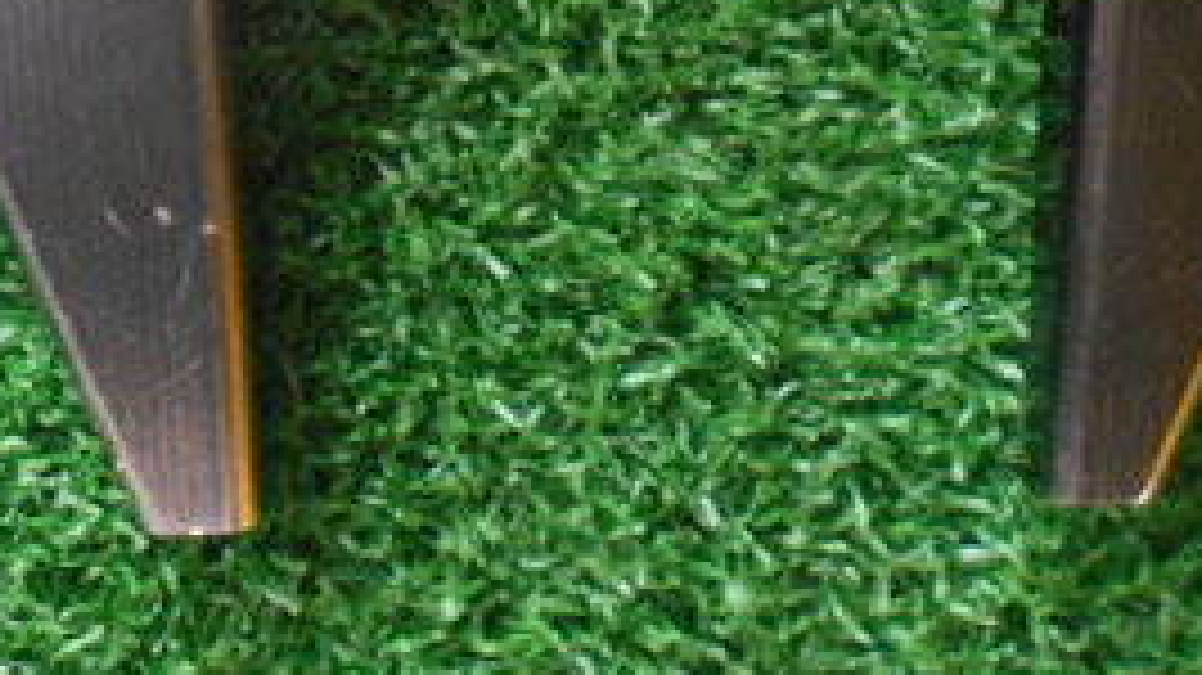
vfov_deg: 16.3
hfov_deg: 31.0
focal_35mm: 68
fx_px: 2167
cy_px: -320
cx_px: 675
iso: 800
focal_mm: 4.6
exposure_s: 1/13
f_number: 3.2
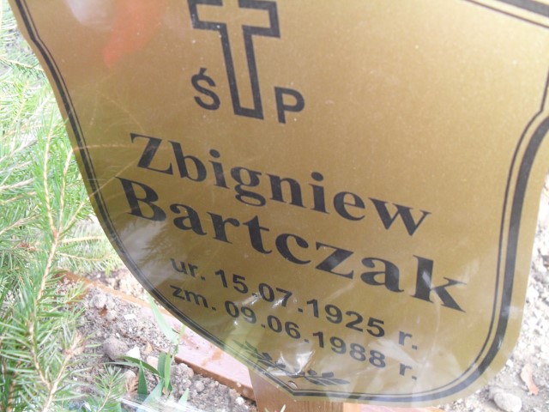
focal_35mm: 35
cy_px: 206
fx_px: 555
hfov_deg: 52.6
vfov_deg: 40.7
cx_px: 274
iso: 160
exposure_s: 1/45
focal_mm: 6.3
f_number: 3.2
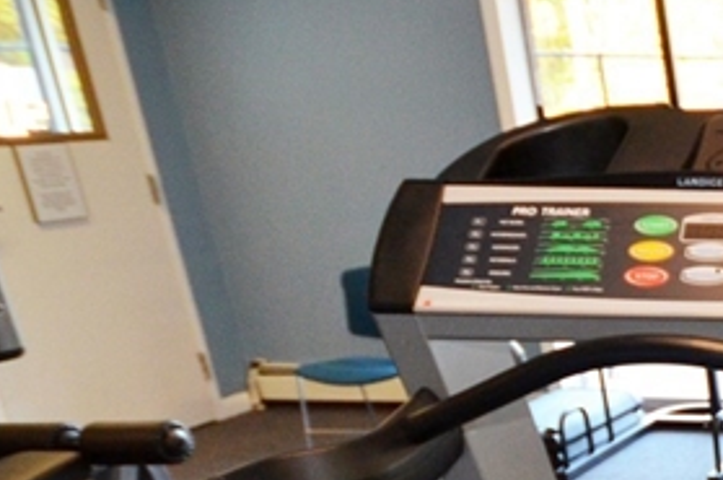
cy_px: 532
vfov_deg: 23.0
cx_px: 1138
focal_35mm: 55
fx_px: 1103
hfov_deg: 25.3
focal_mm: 10
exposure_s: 1/60
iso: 1000
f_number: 4
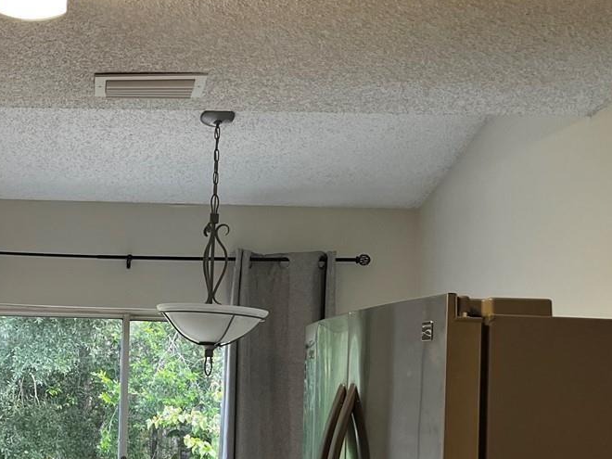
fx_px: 1114
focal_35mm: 63
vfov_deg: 23.0
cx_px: -8
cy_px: 356
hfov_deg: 28.7
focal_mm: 5.1
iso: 100
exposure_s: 1/120
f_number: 1.6
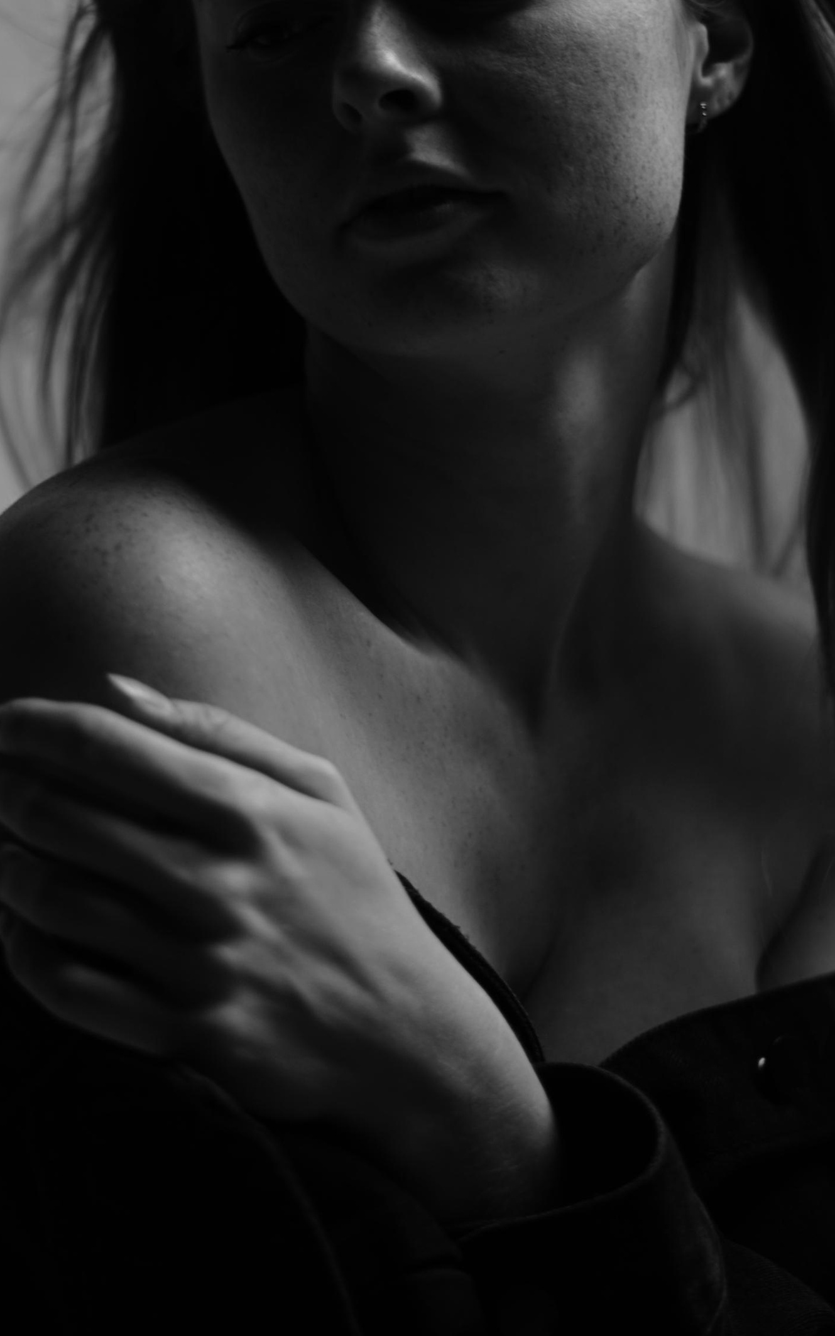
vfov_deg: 22.5
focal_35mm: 92
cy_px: 442
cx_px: 425
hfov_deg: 14.2
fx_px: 3350
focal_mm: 50
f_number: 1.8
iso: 160
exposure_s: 1/50
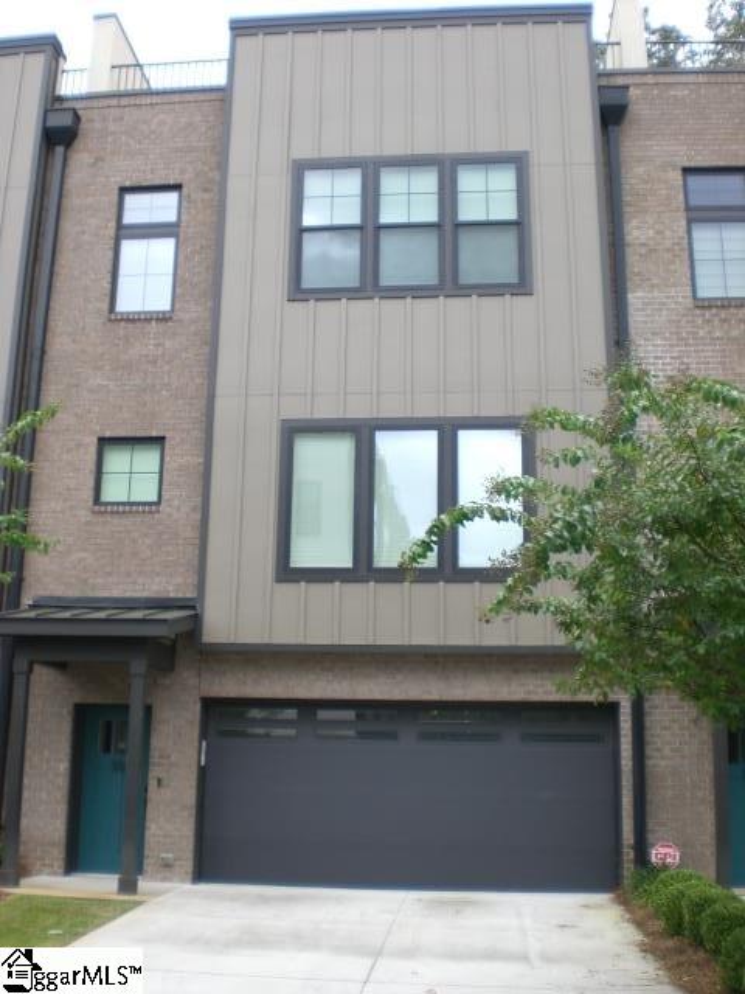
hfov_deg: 37.7
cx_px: 372
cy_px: 497
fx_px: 1090
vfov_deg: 49.0
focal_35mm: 38
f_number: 3.1
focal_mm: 6.3
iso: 50
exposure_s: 1/125
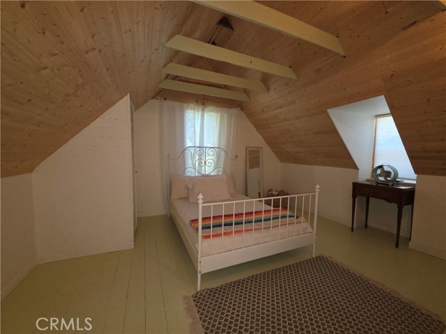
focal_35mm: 13
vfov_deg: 89.9
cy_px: 167
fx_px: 167
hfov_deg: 106.2
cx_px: 223
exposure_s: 1/60
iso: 200
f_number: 1.9
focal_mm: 2.2
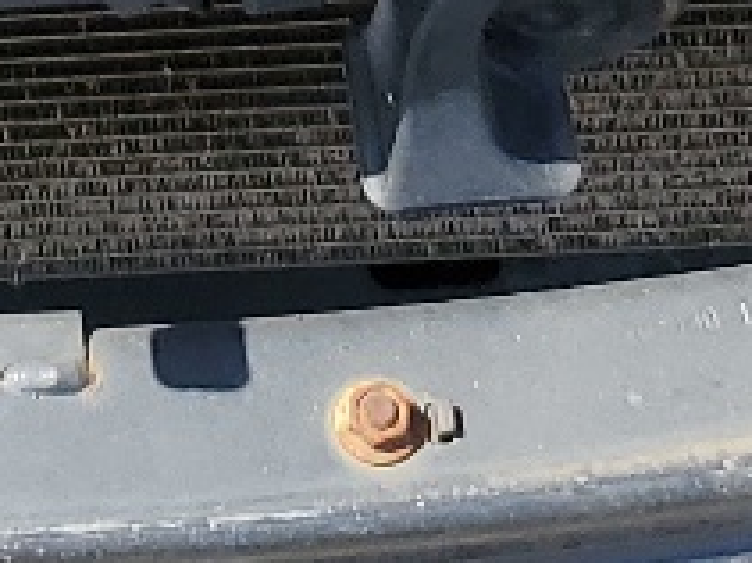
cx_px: -132
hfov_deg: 9.9
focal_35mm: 197
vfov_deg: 6.9
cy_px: -1012
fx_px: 4277
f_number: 1.5
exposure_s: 1/1429
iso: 50
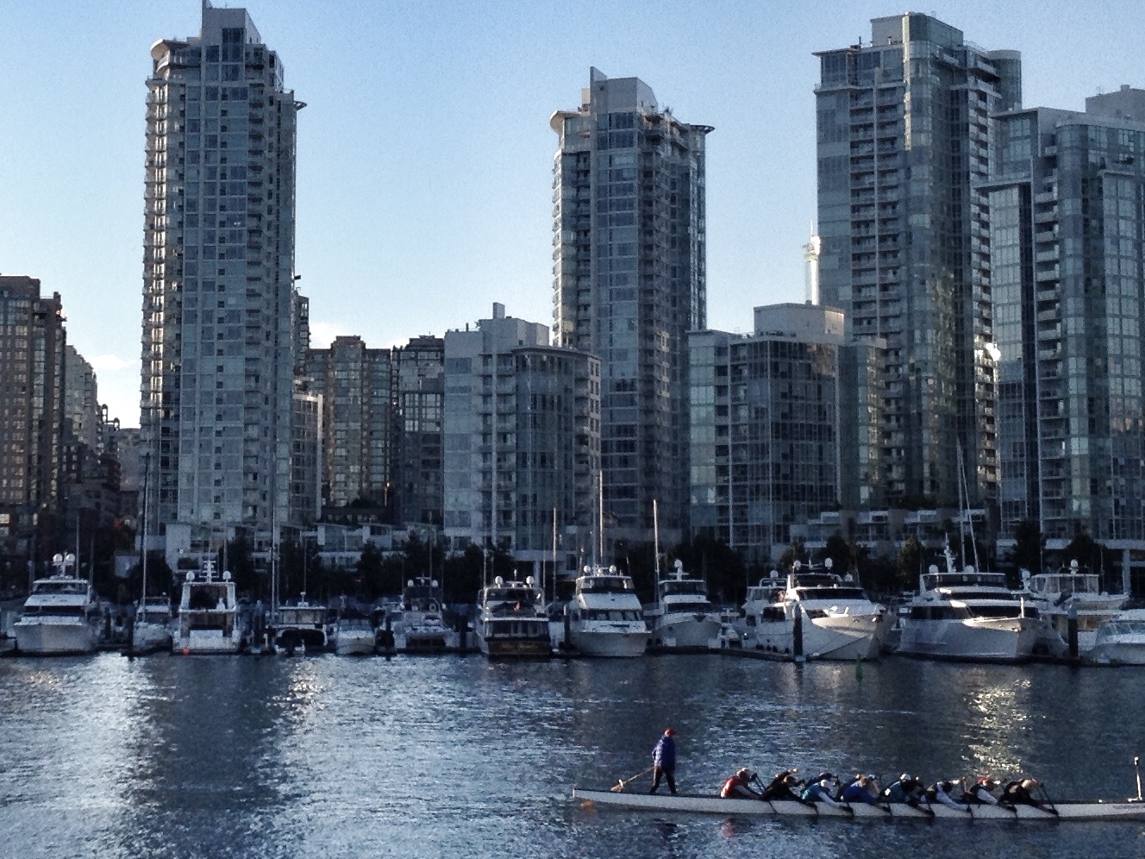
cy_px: 240
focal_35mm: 86
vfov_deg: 17.1
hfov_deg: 22.7
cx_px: 378
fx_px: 2845
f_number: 2.4
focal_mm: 4.28
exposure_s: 1/726
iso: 50
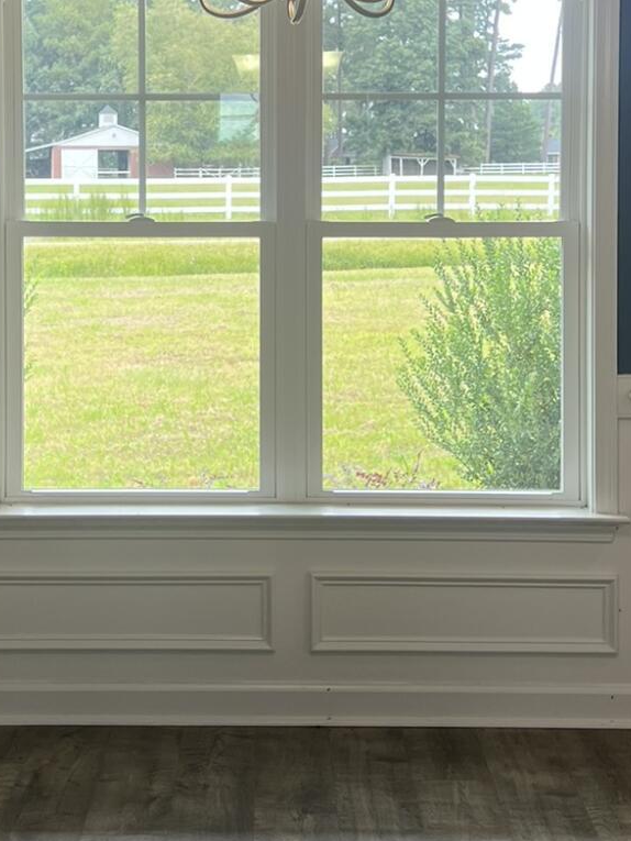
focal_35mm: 68
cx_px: 247
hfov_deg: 21.6
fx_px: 1652
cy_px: 219
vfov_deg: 28.2
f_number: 1.5
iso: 40
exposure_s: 1/120
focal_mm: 5.7
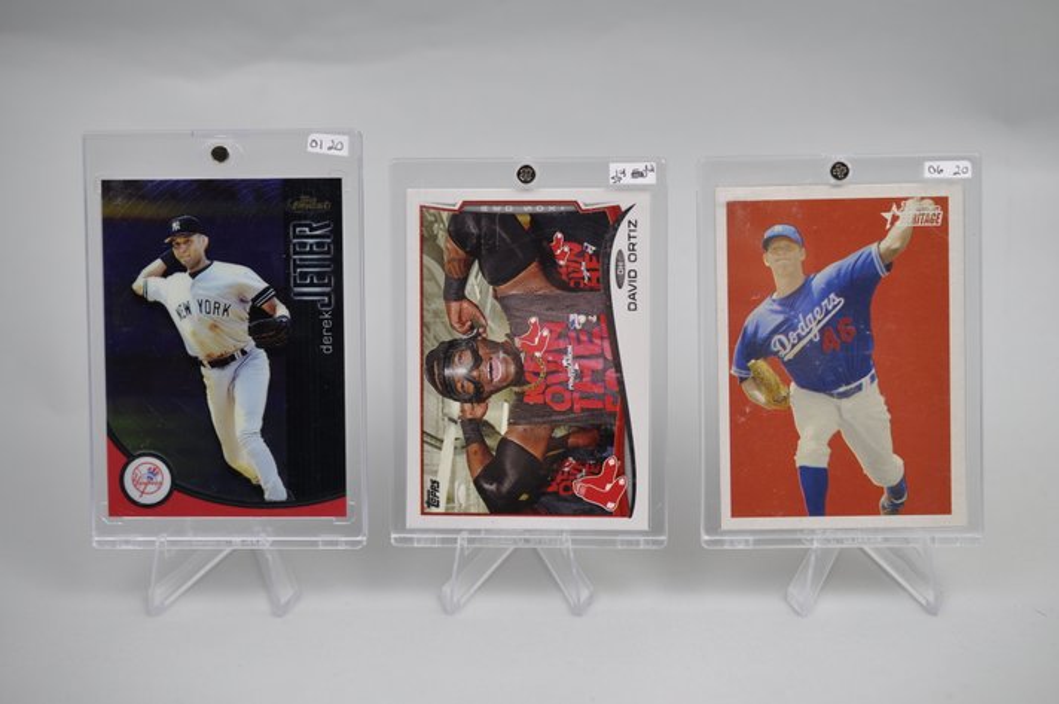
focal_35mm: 60
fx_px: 1763
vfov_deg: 22.6
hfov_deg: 33.4
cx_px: 530
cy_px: 352
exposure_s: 1/60
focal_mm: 40
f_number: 4
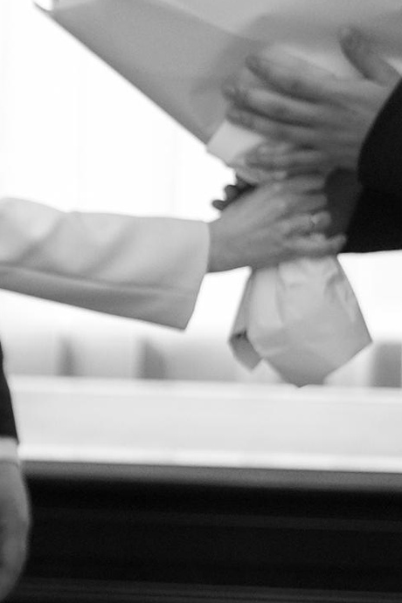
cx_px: -505
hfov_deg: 4.8
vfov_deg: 7.4
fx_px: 4661
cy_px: 394
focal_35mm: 278
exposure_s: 1/320
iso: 800
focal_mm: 50
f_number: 1.8
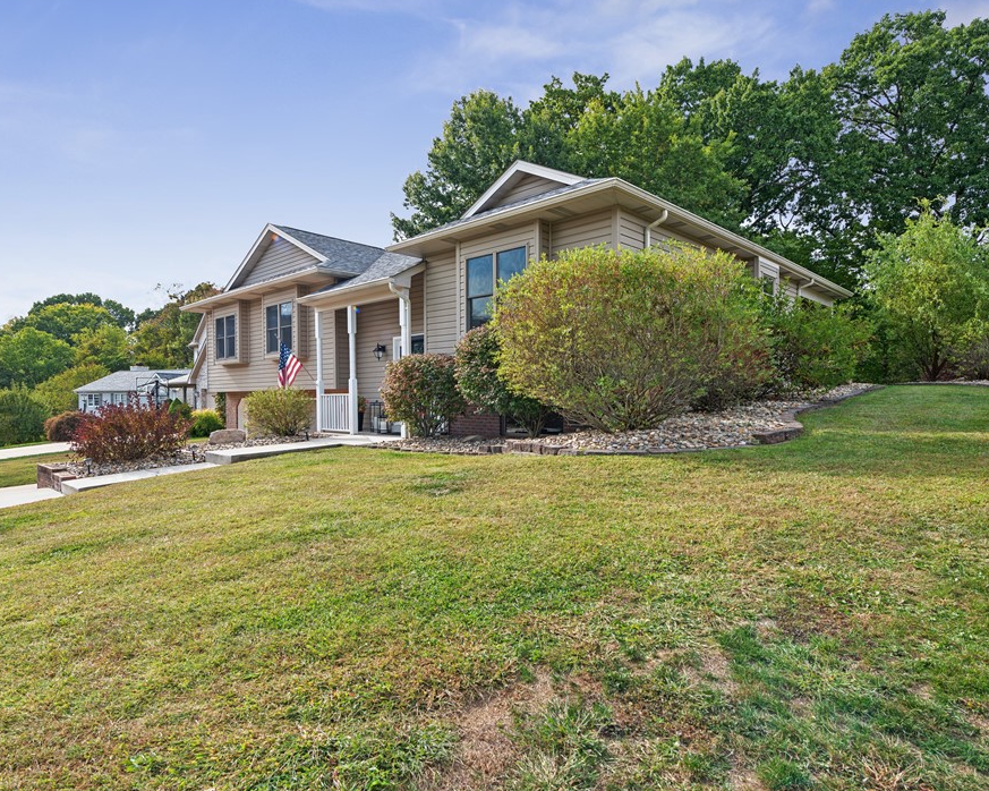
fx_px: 615
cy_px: 397
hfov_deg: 77.5
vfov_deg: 65.5
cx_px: 455
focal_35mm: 21
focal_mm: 18
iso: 50
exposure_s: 1/13
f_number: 11
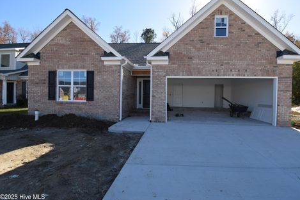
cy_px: 100
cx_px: 159
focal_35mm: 16
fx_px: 133
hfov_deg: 96.7
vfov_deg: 73.7
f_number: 8
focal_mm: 10
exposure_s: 1/250
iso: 250
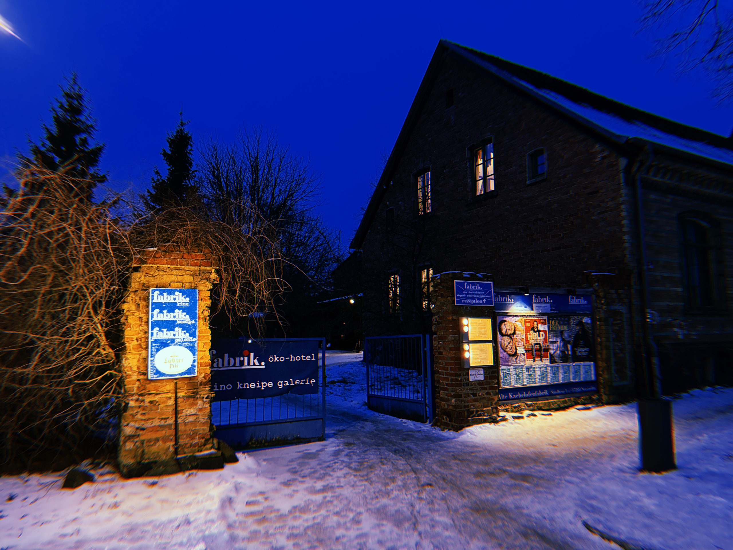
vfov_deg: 56.8
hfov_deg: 71.6
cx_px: 366
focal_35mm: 24
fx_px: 508
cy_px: 275
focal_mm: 6.76
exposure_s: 1/33
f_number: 1.78
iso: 1000
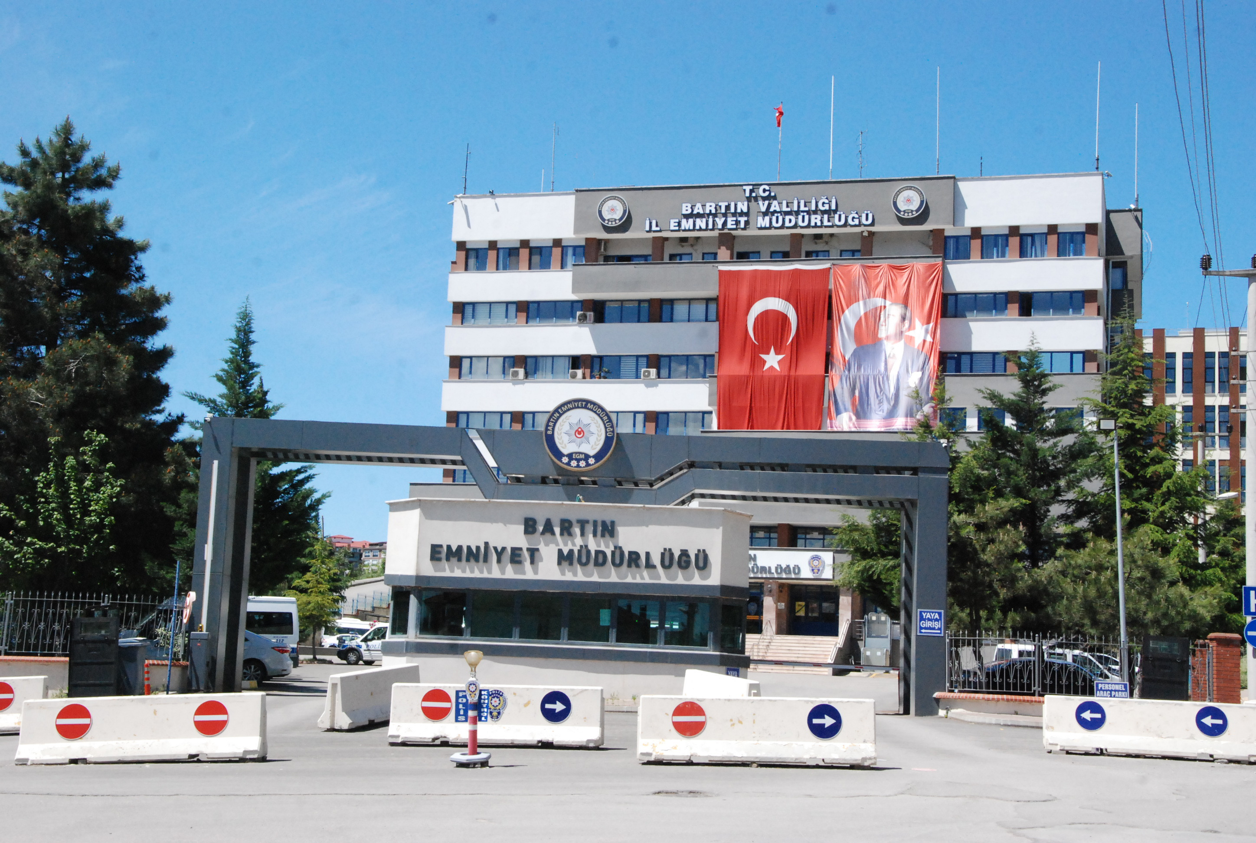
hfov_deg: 37.8
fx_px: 1835
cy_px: 422
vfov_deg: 25.9
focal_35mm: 52
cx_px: 628
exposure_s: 1/800
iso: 1600
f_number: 16
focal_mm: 35
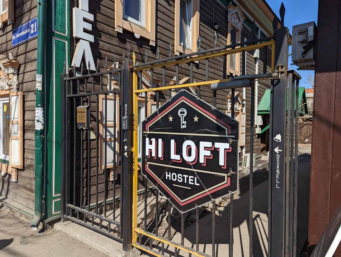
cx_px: 170
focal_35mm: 24
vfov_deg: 56.9
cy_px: 128
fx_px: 237
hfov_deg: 71.5
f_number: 1.85
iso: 39
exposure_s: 1/2500
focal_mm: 6.81
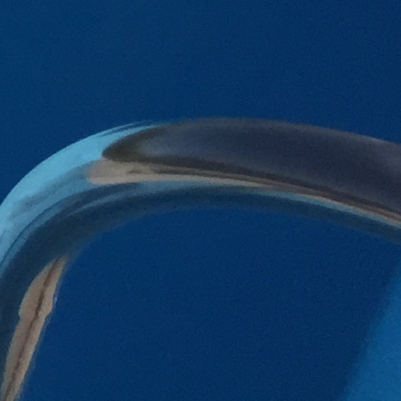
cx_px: -765
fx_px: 2123
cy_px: -546
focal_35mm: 162
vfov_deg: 9.6
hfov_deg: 9.0
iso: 32
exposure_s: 1/4950
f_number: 2.2
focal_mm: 4.15
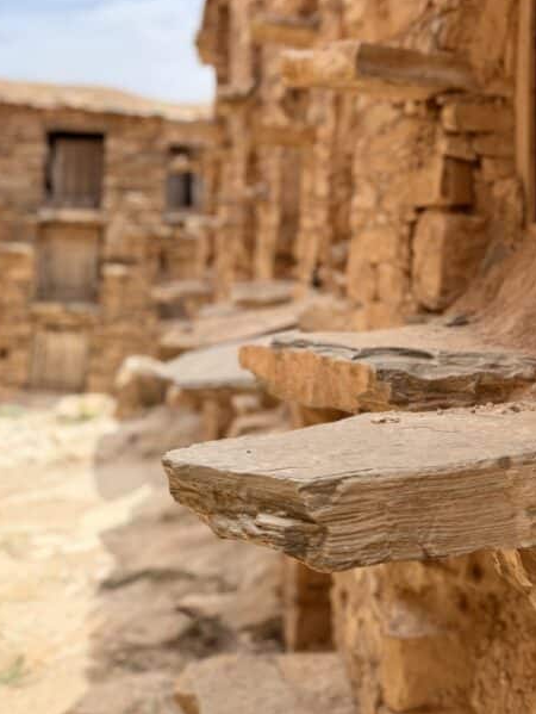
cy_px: 125
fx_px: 846
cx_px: 447
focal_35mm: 41
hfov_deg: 33.9
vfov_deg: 43.2
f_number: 1.78
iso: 100
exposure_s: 1/1901
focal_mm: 6.76
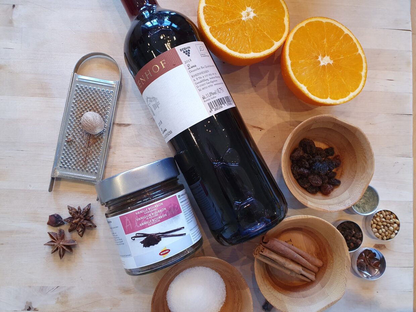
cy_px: 156
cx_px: 208
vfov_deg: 53.1
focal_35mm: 26
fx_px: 312
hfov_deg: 67.3
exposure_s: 1/50
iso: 250
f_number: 2.4
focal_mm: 4.32
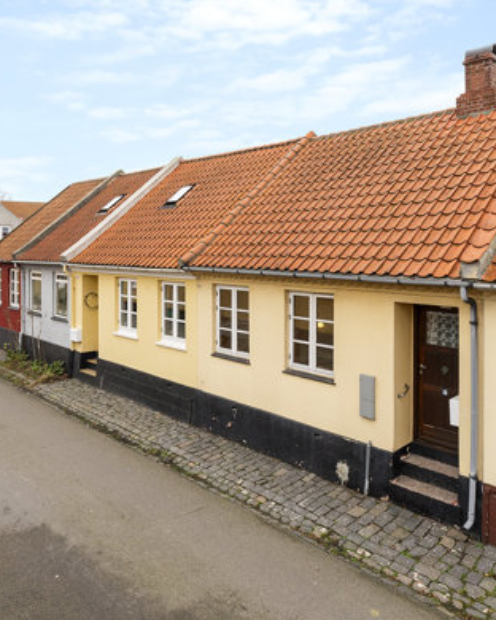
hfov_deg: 53.7
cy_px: 307
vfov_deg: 65.2
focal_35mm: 26
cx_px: 302
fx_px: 485
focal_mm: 12.2
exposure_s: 1/160
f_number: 6.3
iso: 400
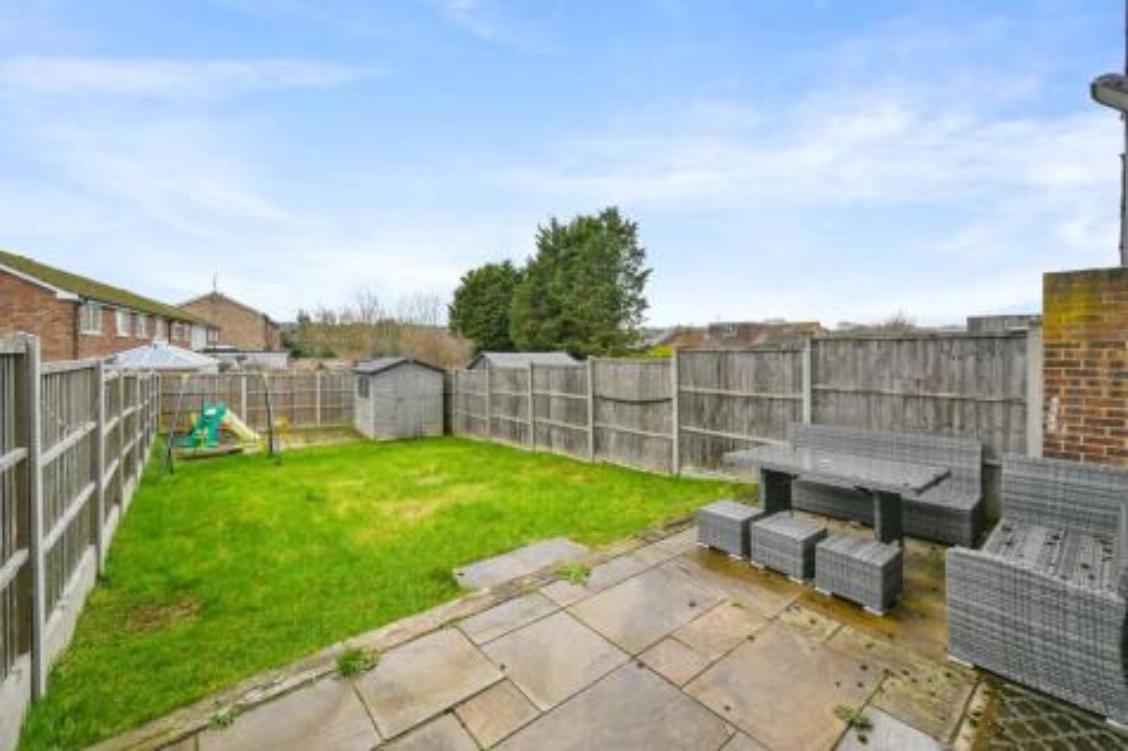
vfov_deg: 81.2
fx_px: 438
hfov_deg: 104.3
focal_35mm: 14
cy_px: 376
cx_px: 564
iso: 250
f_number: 8
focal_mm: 14
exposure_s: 1/13
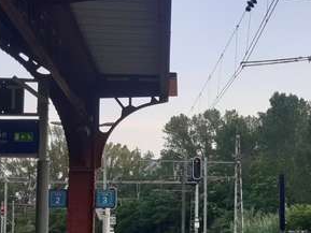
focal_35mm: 69
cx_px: 311
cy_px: 166
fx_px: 620
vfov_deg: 21.2
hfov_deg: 26.6
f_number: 1.7
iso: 40
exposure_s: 1/383
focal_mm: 3.92
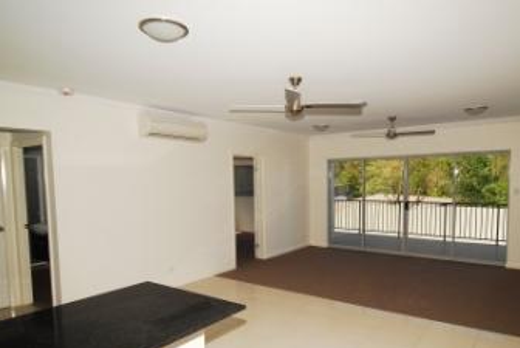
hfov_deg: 73.5
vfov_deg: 53.0
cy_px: 206
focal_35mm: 24
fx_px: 347
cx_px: 285
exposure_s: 1/125
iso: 200
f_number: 6.3
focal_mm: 12
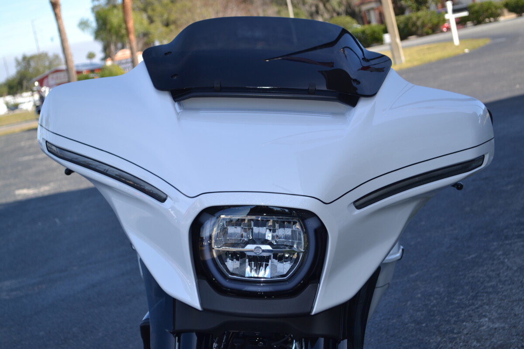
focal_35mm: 68
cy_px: 174
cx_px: 262
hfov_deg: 29.9
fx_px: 982
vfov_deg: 20.2
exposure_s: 1/200
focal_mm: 45
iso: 100
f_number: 6.3
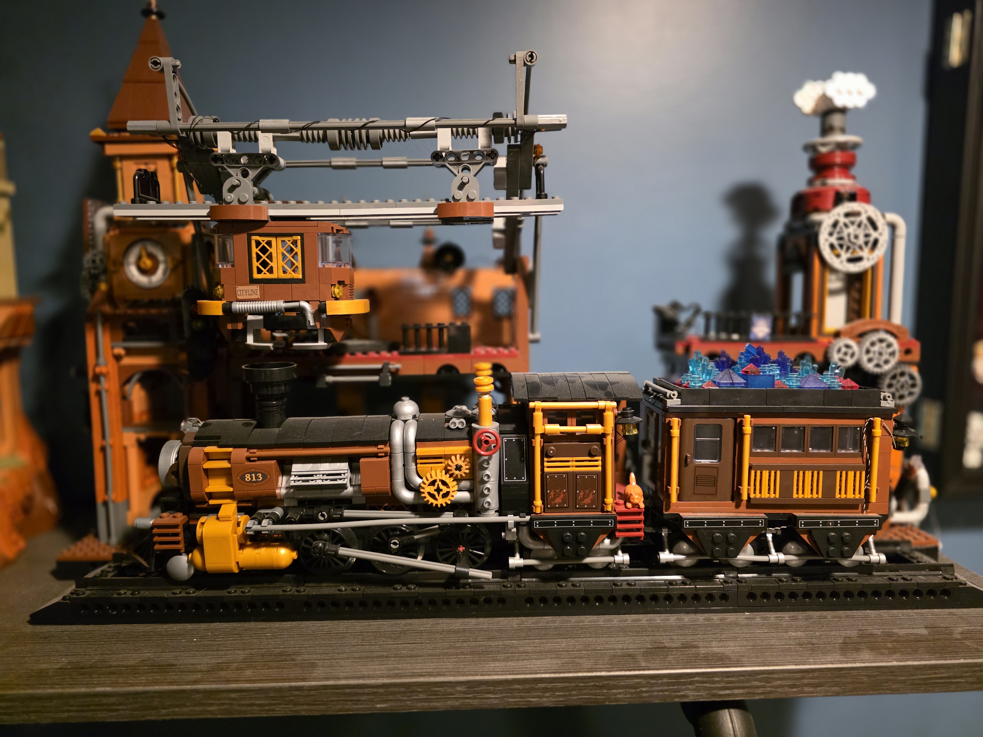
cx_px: 492
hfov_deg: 73.9
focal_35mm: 23
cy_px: 368
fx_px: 653
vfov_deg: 58.9
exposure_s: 1/120
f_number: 1.7
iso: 2000
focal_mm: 6.3
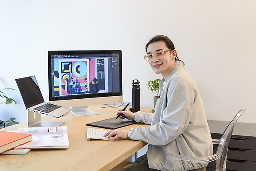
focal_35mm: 55
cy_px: 86
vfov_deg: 24.6
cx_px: 128
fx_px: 391
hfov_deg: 36.2
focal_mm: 55
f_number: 3.5
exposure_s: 1/100
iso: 500
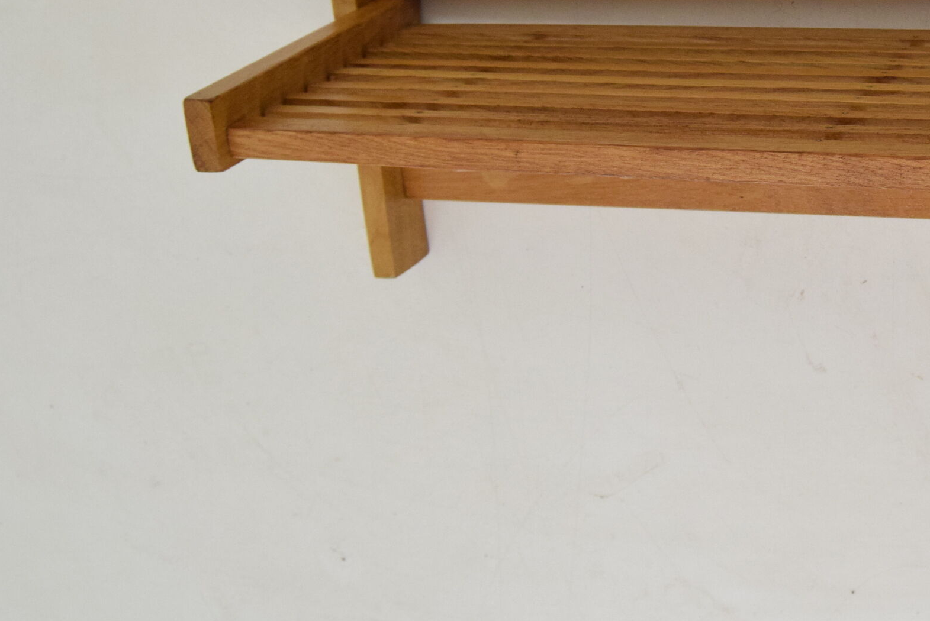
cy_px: 126
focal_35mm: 80
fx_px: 2068
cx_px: 845
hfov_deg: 24.6
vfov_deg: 17.0
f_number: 8
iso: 1600
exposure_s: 1/250
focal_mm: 28
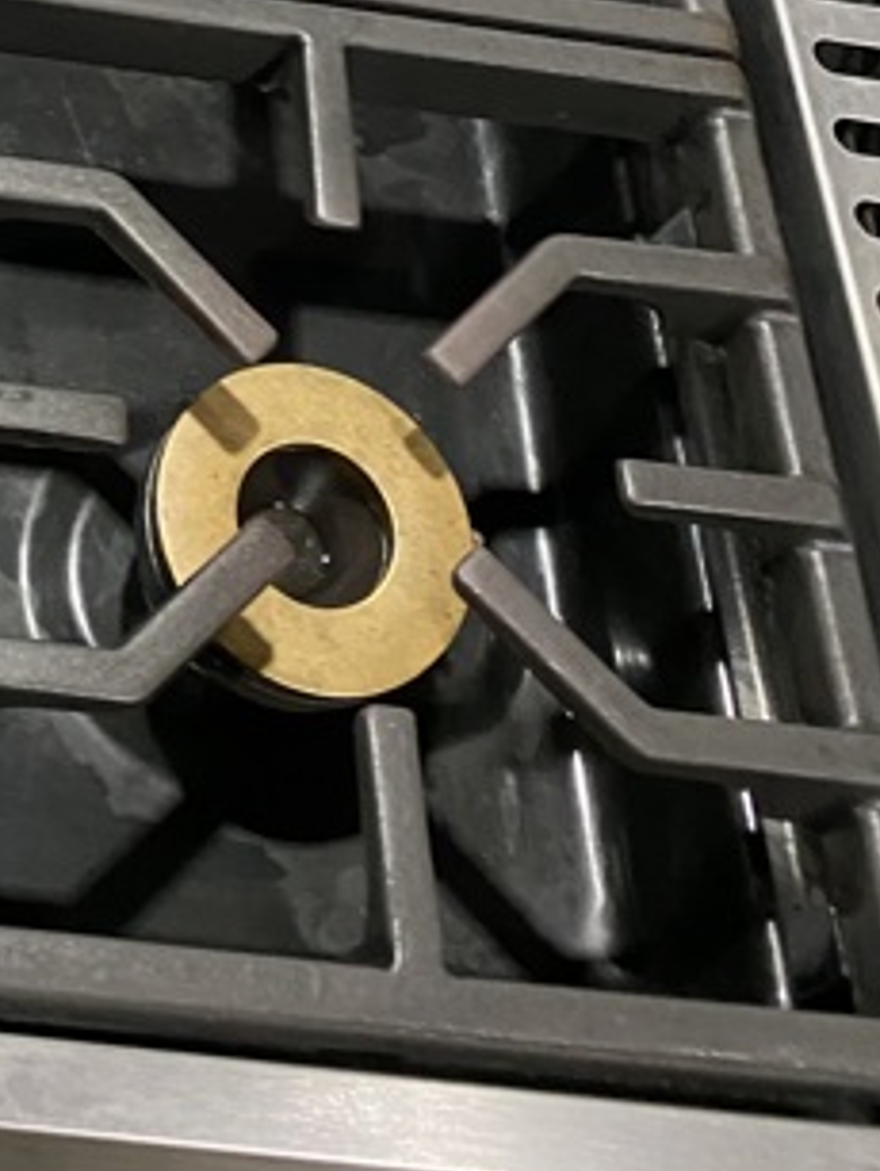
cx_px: -249
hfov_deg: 19.7
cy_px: -220
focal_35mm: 69
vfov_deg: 25.4
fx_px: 2336
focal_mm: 4.25
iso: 400
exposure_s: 1/60
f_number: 1.8
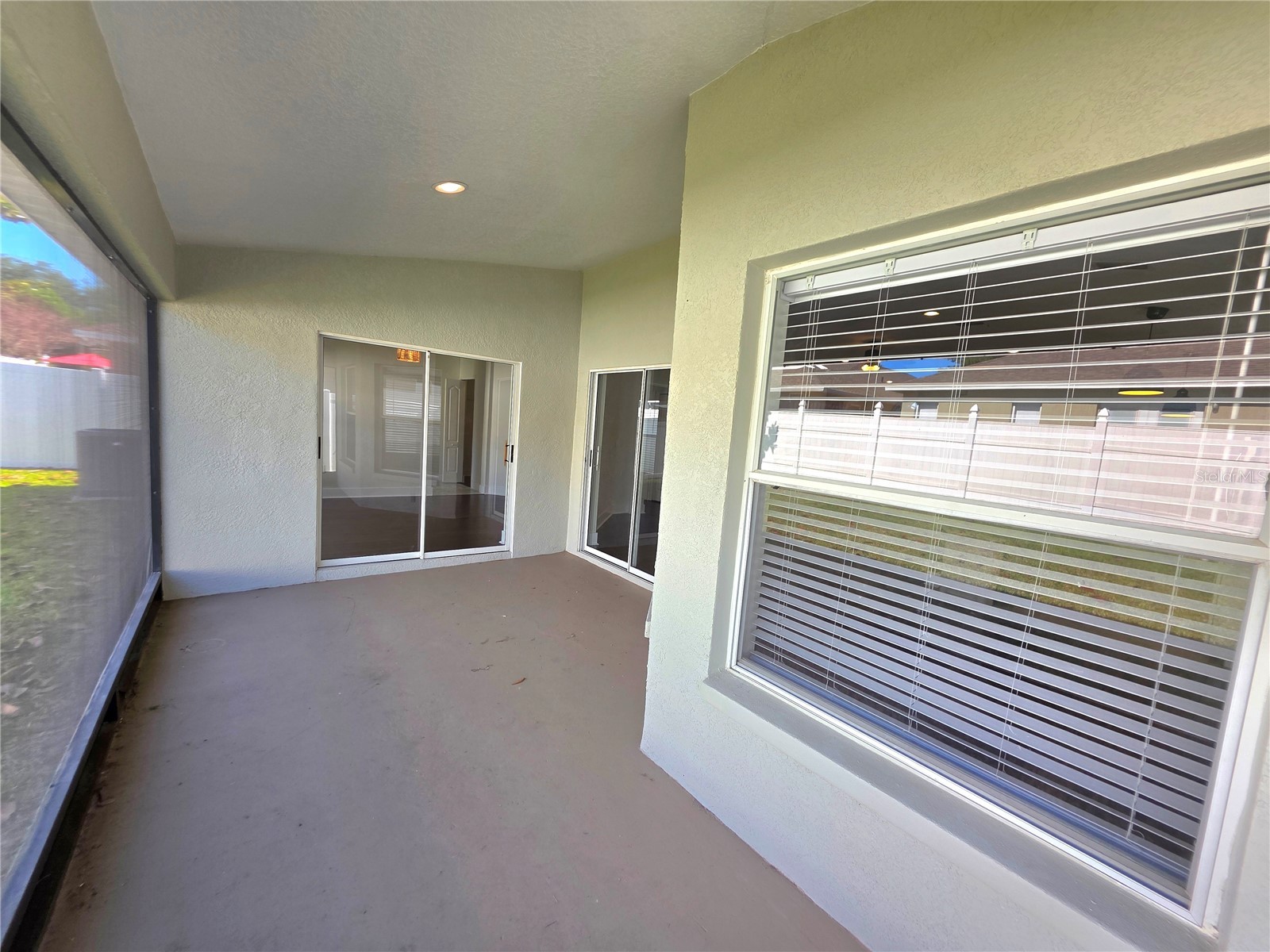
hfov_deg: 106.2
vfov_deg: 89.9
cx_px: 635
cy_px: 476
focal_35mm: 13
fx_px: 477
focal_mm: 2.2
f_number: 1.9
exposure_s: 1/120
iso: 32
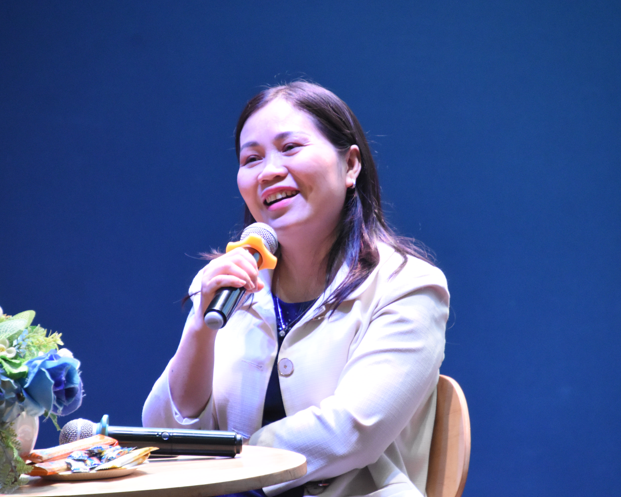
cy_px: 248
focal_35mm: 406
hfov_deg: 4.8
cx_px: 296
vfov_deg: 3.8
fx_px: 7462
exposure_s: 1/100
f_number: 6.3
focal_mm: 240
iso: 3200
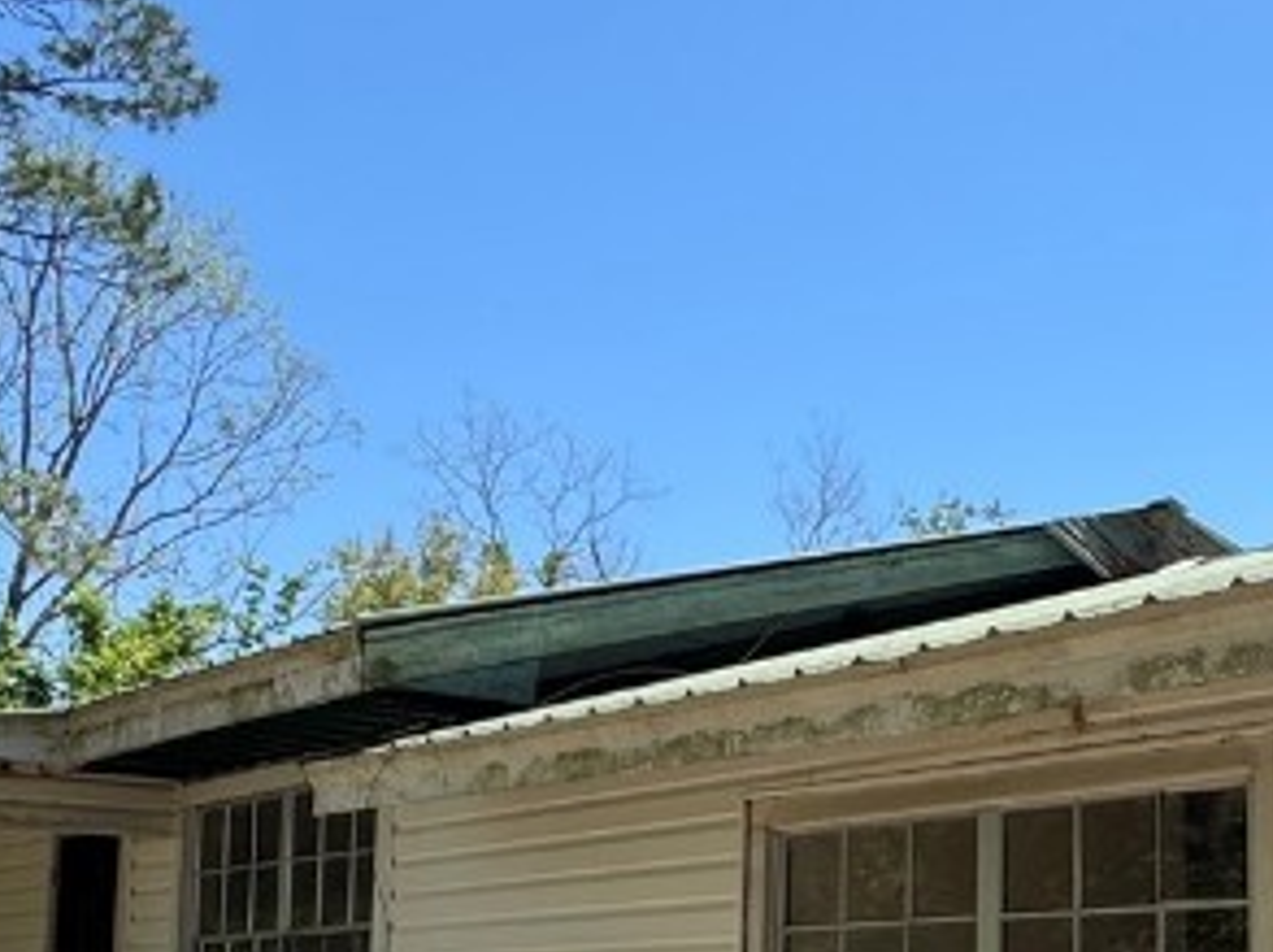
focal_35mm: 49
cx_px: 1208
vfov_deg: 28.7
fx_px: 1800
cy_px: 817
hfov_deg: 35.9
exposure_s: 1/1126
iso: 40
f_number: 2.2
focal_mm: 2.22
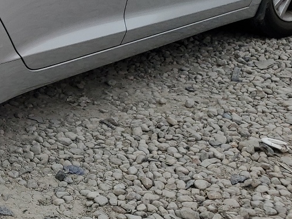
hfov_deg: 20.8
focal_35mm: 83
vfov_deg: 17.6
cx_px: -115
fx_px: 700
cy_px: 29
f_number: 1.5
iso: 50
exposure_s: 1/1111
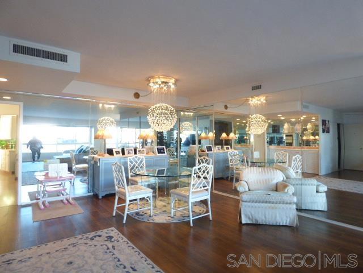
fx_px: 210
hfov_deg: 81.7
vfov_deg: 66.0
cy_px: 136
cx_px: 182
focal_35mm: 20
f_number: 2.8
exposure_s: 1/30
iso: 200
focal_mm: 3.58
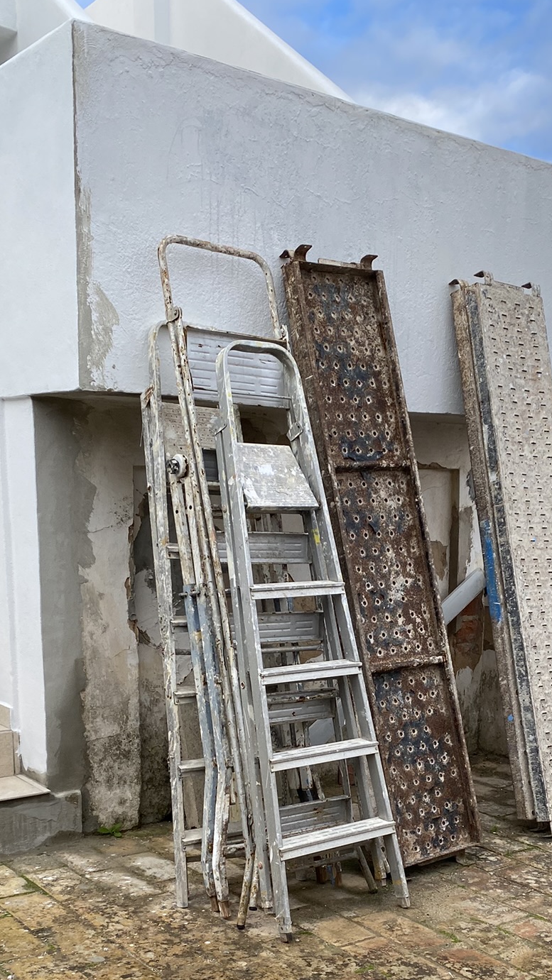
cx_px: 369
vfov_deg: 47.1
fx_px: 1093
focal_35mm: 42
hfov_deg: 28.2
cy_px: 695
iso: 32
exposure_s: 1/1245
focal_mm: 4.25
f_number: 1.8
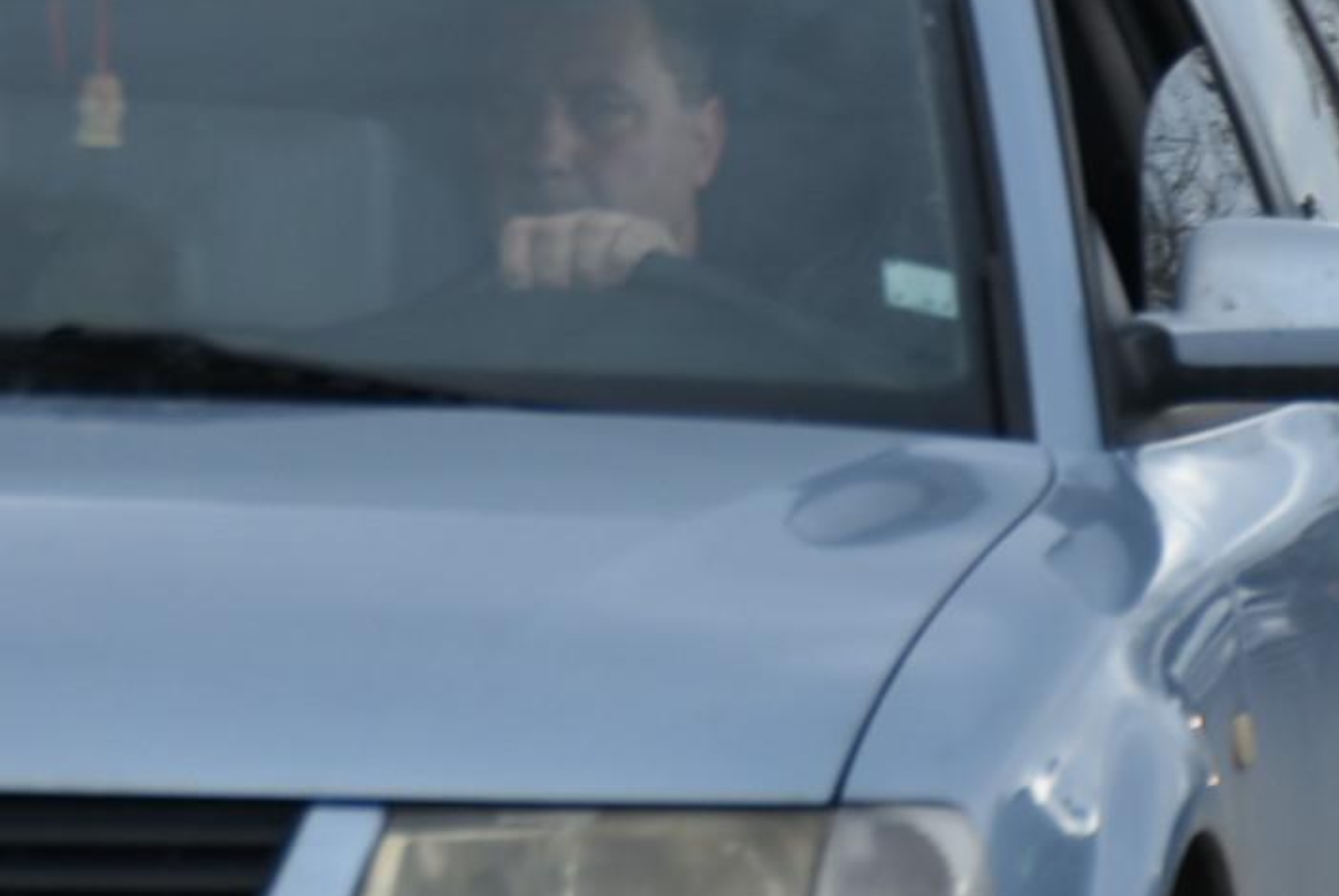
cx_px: 397
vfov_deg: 2.4
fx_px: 21413
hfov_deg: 3.6
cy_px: -23
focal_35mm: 575
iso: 100
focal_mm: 90
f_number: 5.3
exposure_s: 1/160
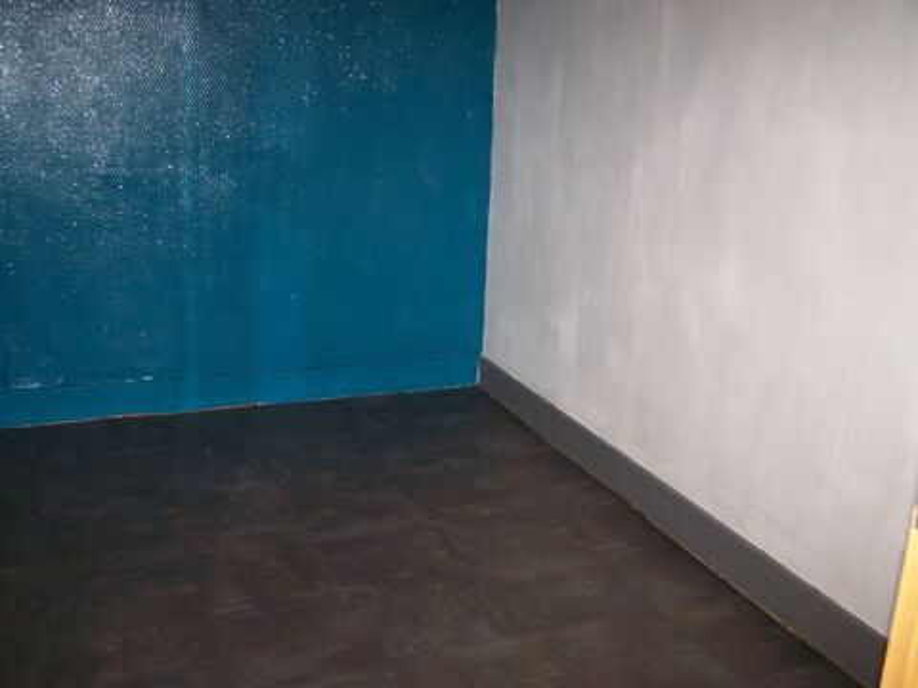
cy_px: 344
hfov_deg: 49.0
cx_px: 459
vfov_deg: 37.7
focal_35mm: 38
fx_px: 1008
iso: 160
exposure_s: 1/60
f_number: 2.8
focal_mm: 6.3
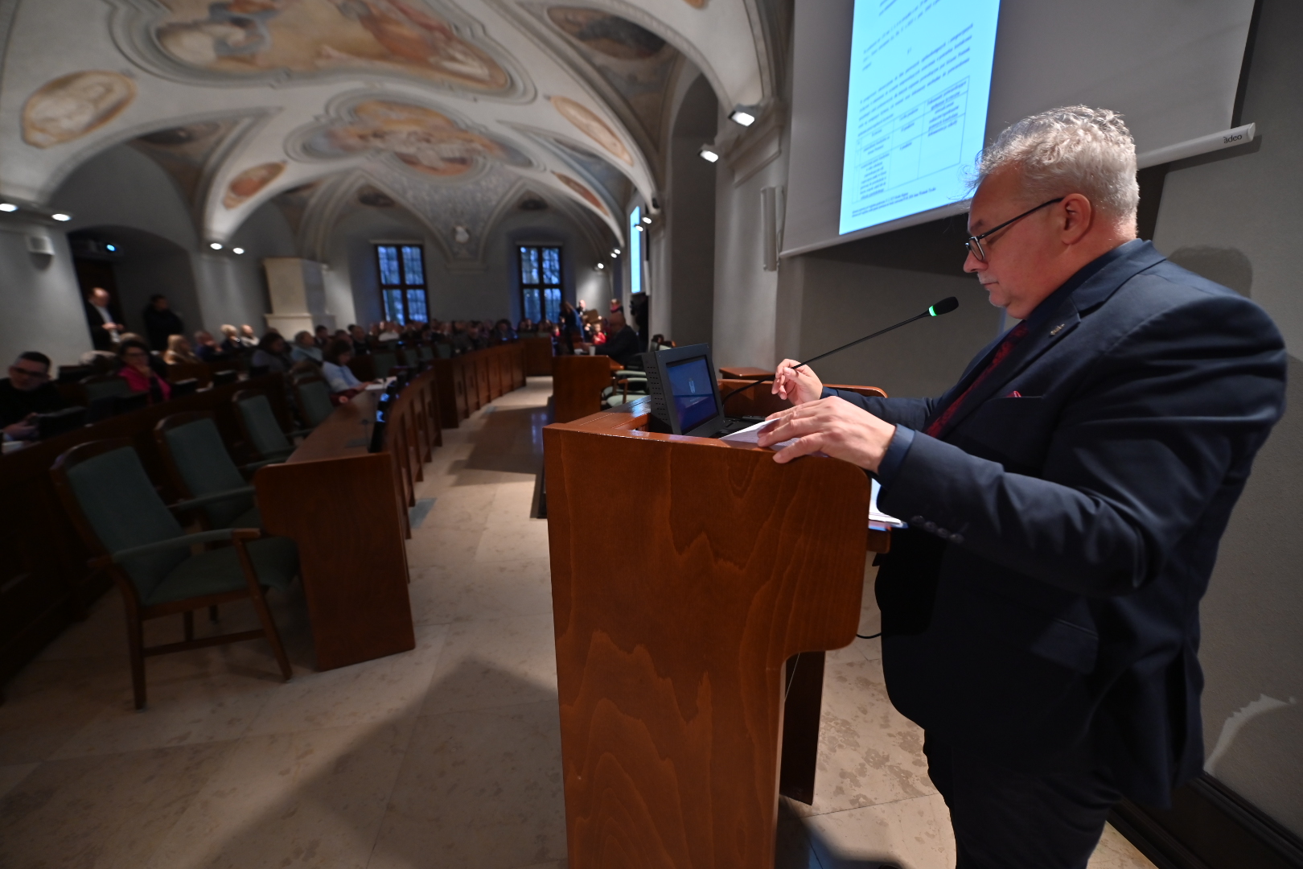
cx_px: 652
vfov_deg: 81.2
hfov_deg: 104.3
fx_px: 507
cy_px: 434
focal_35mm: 14
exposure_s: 1/400
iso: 1000
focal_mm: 14
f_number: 2.8
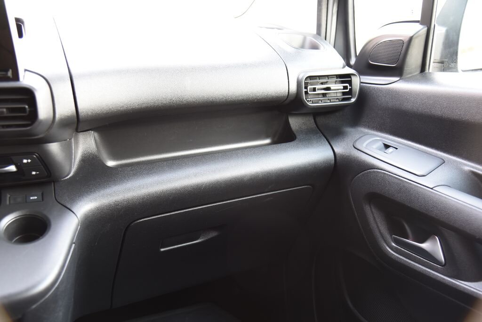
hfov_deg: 50.7
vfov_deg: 35.1
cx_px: 241
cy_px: 161
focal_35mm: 38
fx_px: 509
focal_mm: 38
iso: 500
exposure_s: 1/15
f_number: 4
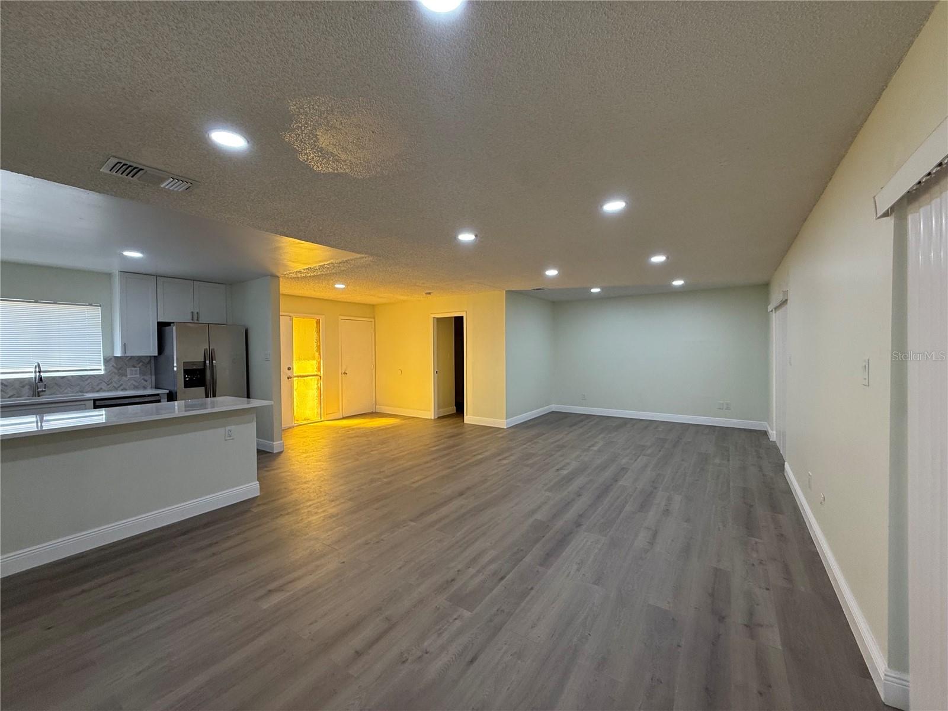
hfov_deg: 102.1
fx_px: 383
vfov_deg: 85.7
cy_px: 356
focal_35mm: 14
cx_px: 474
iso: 160
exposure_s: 1/120
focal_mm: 2.22
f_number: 2.2
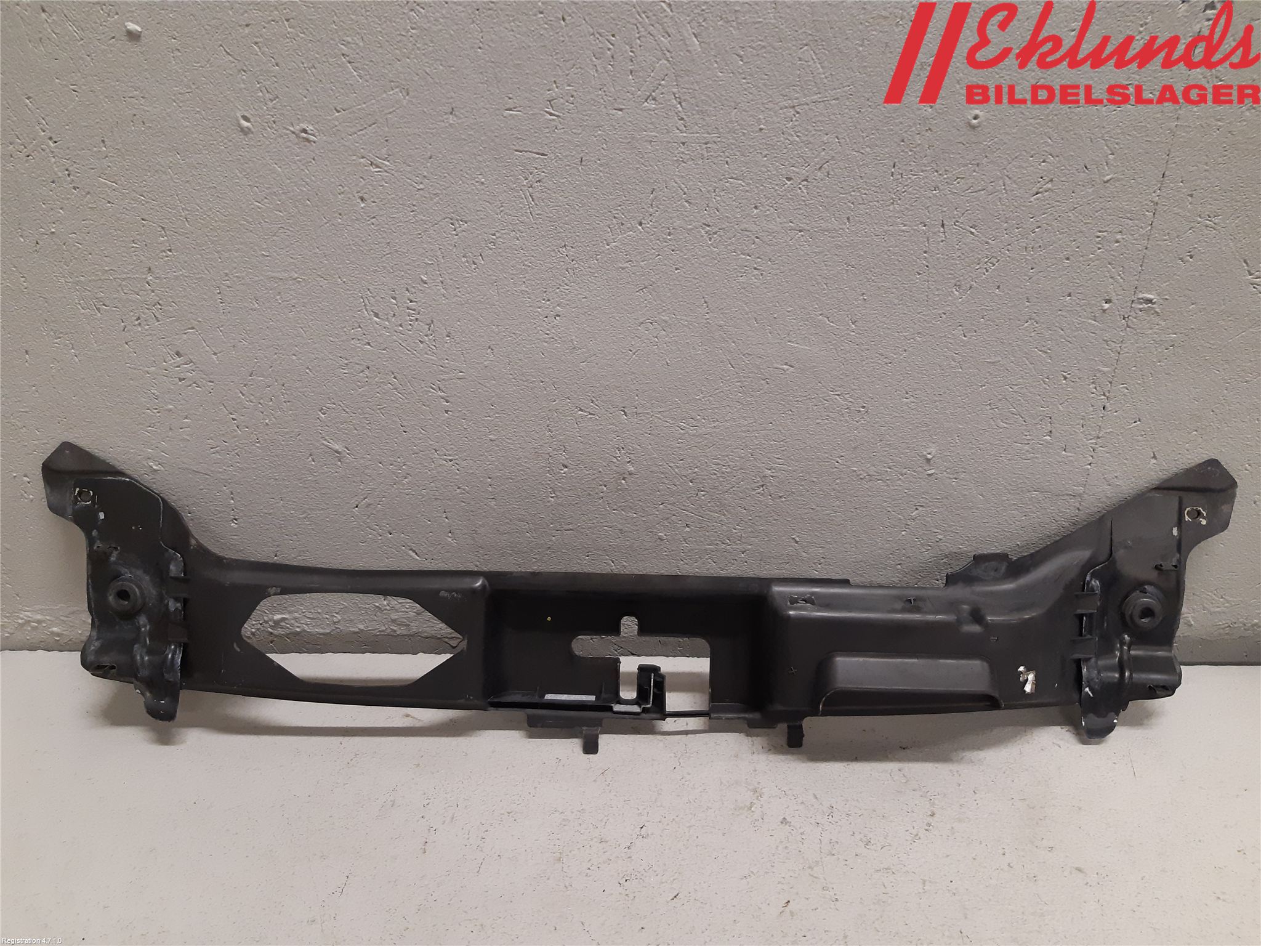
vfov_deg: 53.1
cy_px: 473
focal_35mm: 26
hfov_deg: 67.3
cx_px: 630
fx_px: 947
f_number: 1.7
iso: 200
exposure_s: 1/50
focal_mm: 3.93
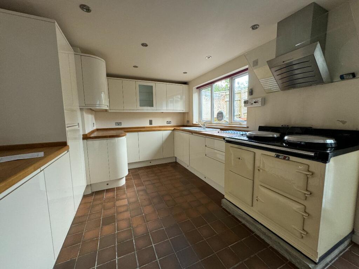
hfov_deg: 102.1
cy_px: 134
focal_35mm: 14
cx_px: 180
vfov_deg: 85.7
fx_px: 145
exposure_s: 1/99
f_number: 2.2
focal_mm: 2.22
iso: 160
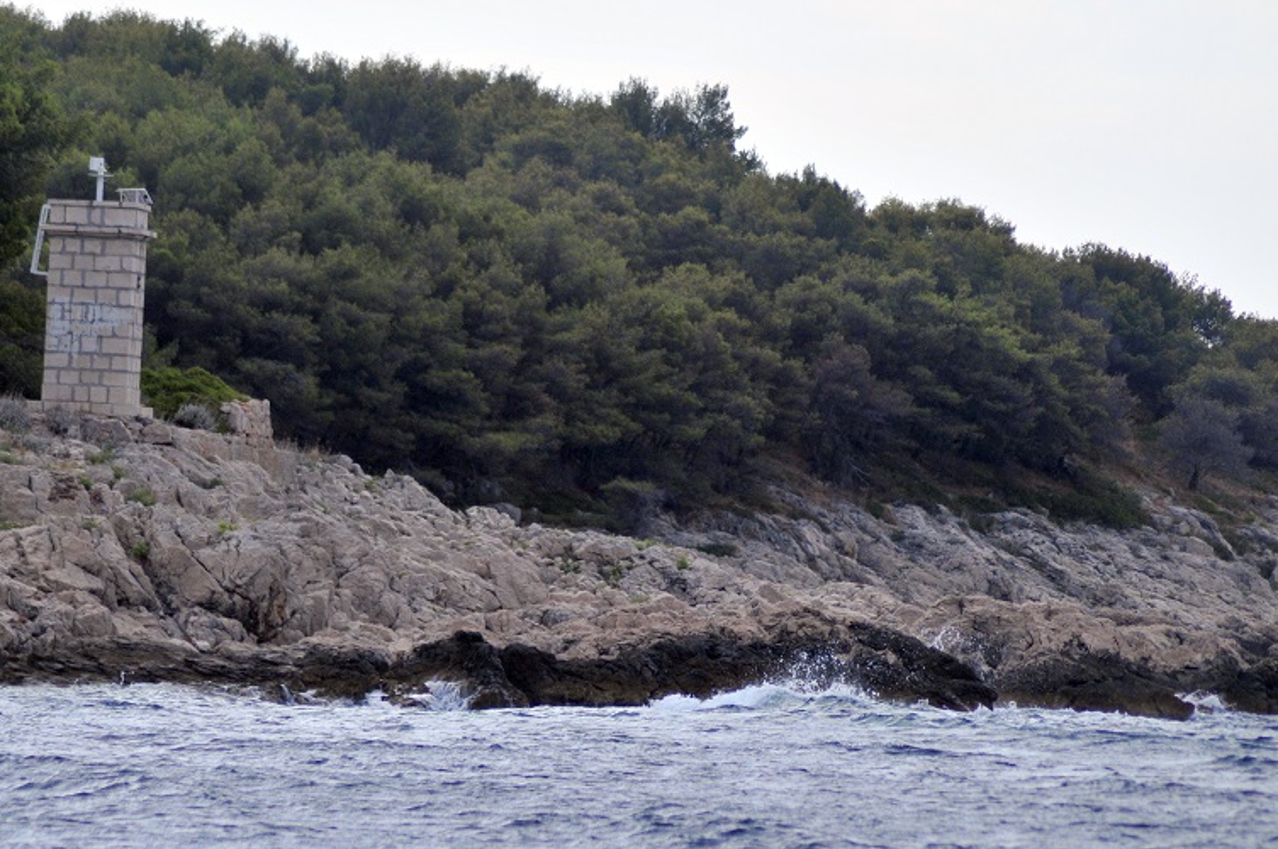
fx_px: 12692
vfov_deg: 3.8
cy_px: 444
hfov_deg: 5.8
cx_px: 513
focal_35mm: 358
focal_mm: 180
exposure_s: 1/2500
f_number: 4.8
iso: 320
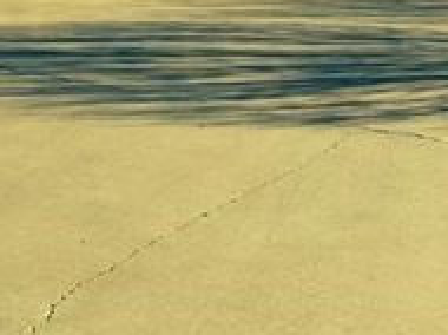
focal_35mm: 87
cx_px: 250
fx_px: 1125
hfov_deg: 22.5
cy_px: -70
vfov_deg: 16.2
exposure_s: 1/1323
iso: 50
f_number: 2.4
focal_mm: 4.12
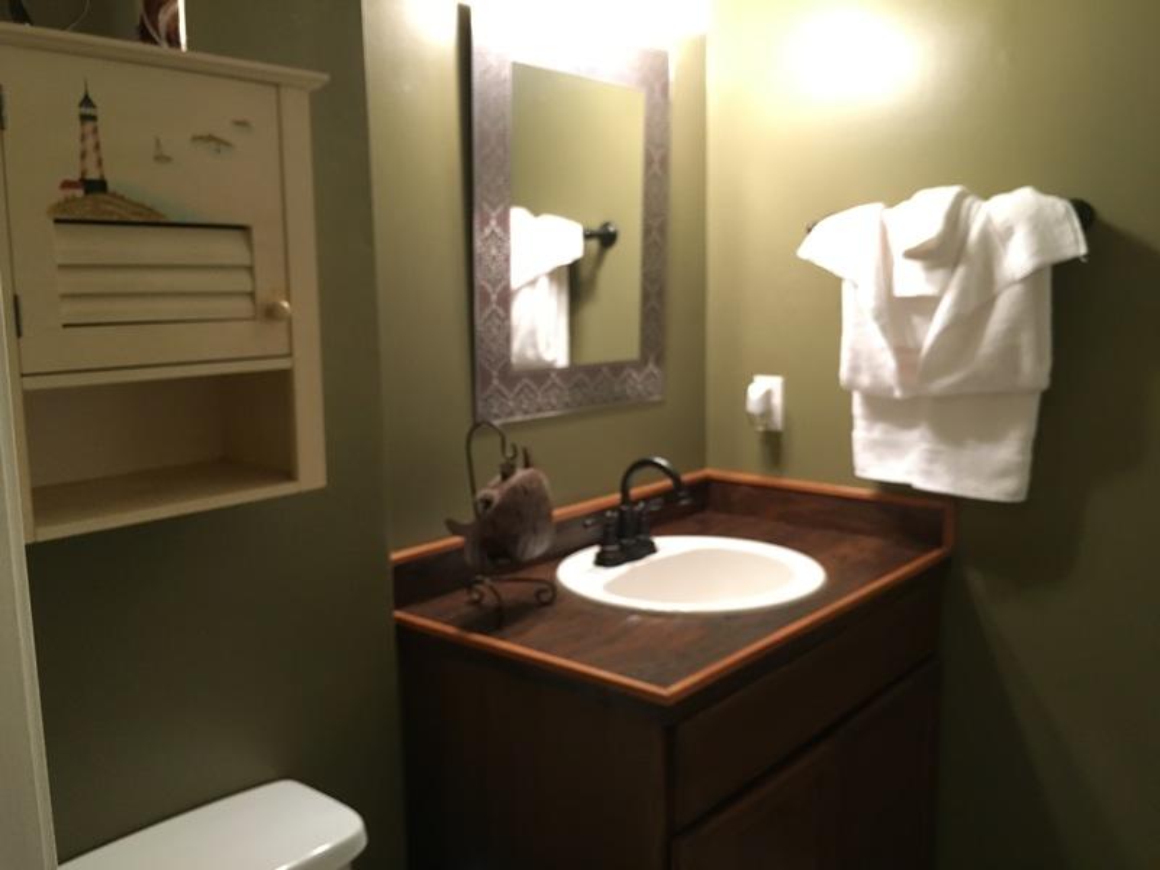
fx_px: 972
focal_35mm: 29
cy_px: 435
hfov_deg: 61.7
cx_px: 580
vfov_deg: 48.2
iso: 200
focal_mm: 4.15
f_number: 2.2
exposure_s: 1/17
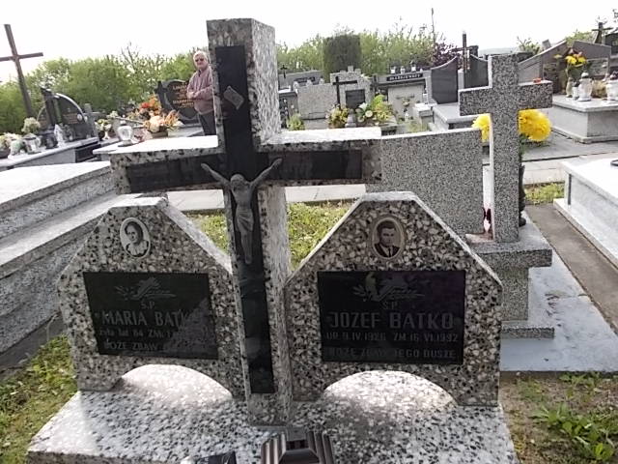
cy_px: 232
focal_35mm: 28
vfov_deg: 49.7
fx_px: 500
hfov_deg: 63.4
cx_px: 309
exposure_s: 1/400
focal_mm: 4
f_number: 2.7
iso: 80
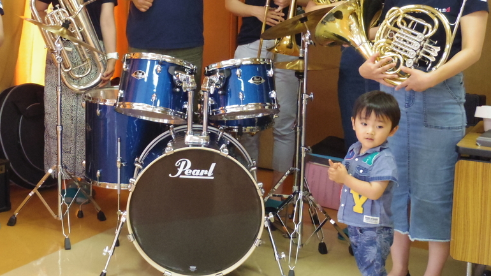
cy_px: 89
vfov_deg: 16.5
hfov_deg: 28.7
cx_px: 147
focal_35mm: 73
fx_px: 950
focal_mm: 7.8
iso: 1000
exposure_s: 1/60
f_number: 3.2
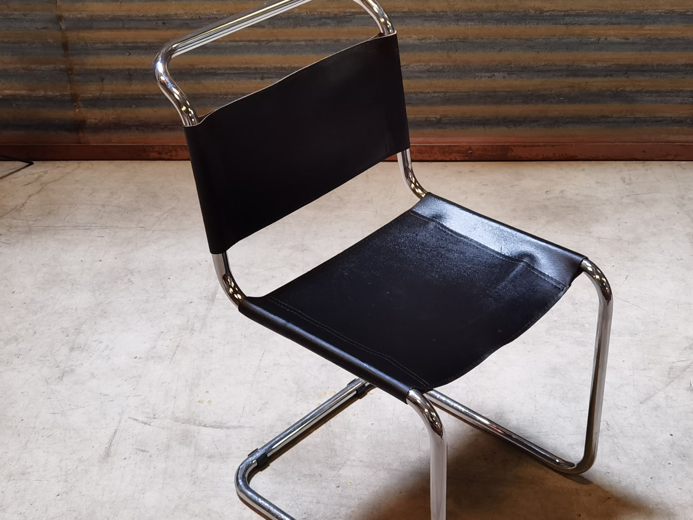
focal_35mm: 57
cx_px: 397
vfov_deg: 25.6
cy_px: 301
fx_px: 1141
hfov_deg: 33.7
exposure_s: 1/50
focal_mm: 6.71
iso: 400
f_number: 1.9
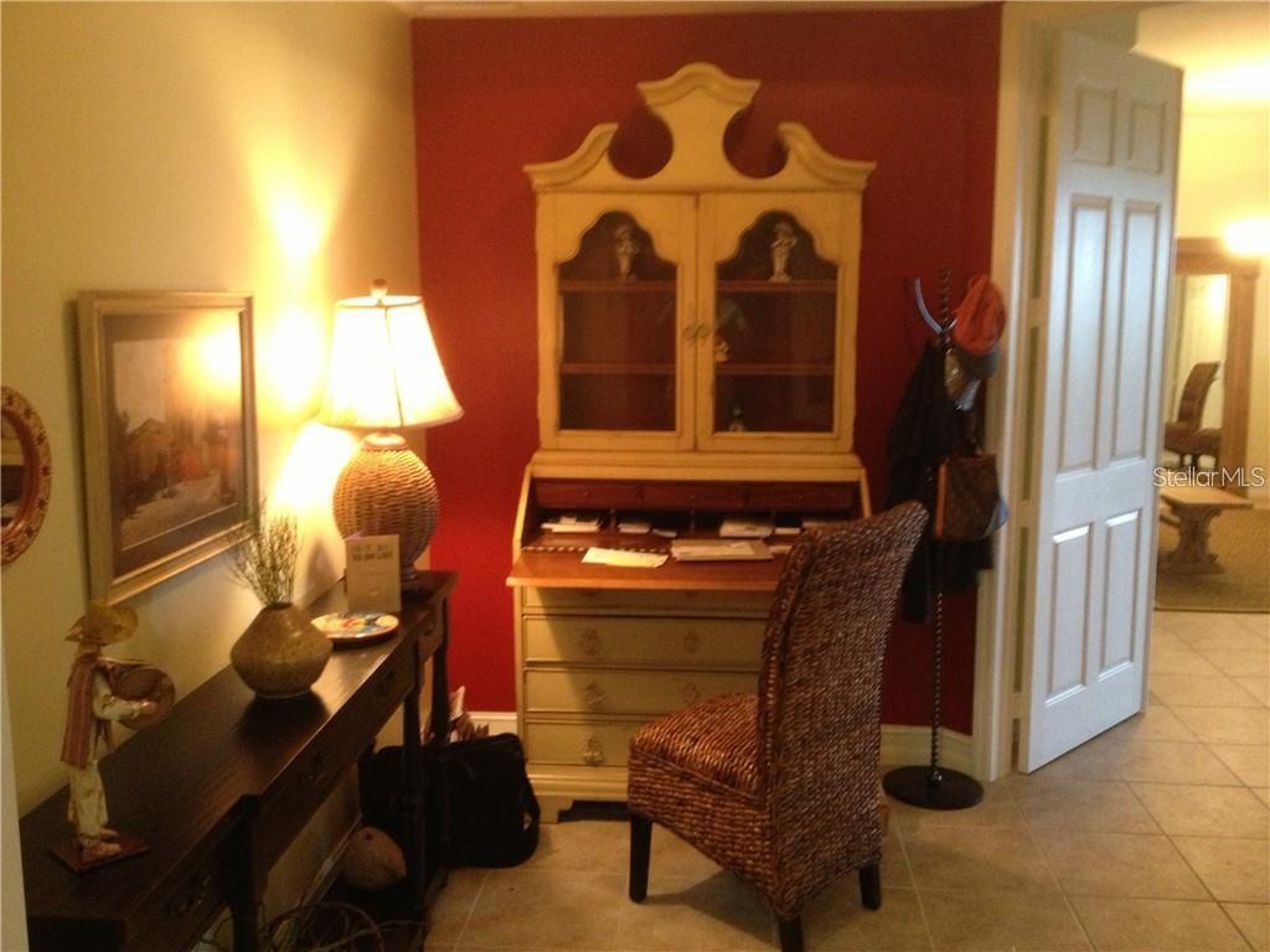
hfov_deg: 52.6
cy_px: 476
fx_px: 1284
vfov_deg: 40.7
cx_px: 635
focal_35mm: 35
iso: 400
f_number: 2.4
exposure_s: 1/20
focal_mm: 4.28
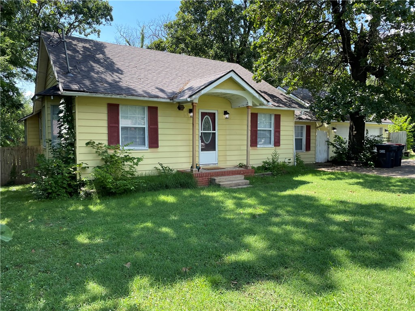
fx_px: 312
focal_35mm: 26
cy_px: 156
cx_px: 208
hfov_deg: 67.3
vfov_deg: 53.1
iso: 32
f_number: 1.6
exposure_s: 1/654
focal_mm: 4.2
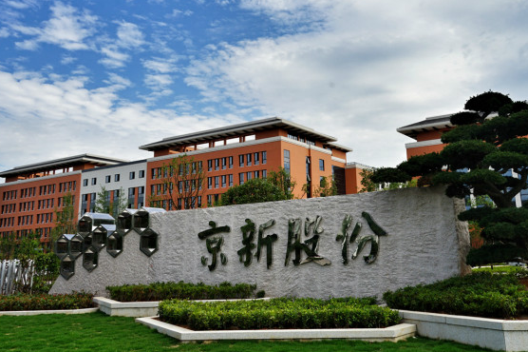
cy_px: 114
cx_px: 297
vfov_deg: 36.4
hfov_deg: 53.0
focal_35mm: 36
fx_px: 528
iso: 100
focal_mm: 25
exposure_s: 1/160
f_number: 11
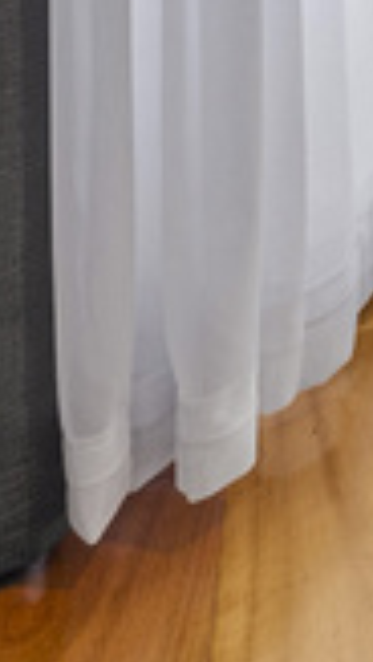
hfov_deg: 4.8
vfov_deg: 10.7
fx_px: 2525
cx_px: 2380
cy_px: -1267
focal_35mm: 144
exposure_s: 1/3
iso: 200
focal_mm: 14
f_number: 9
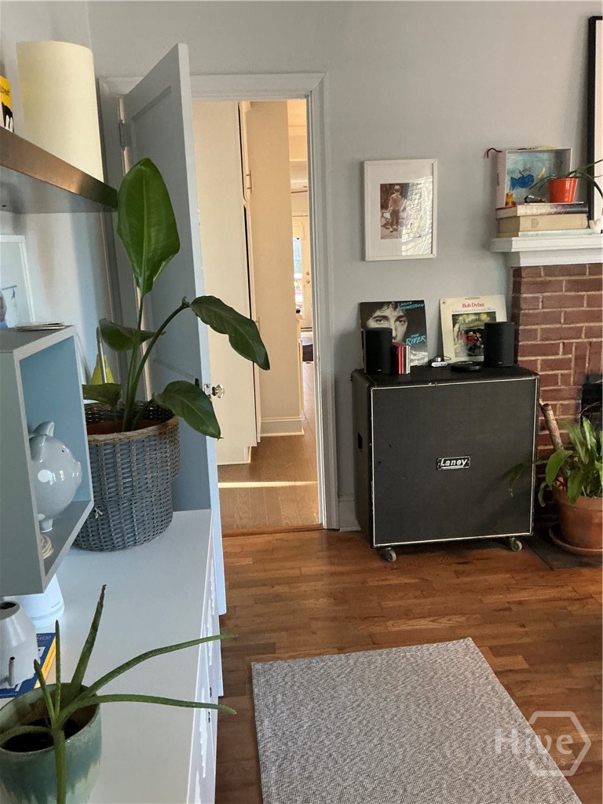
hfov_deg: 49.7
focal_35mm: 28
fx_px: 650
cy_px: 402
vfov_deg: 63.4
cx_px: 302
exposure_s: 1/60
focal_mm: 3
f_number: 1.8
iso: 250
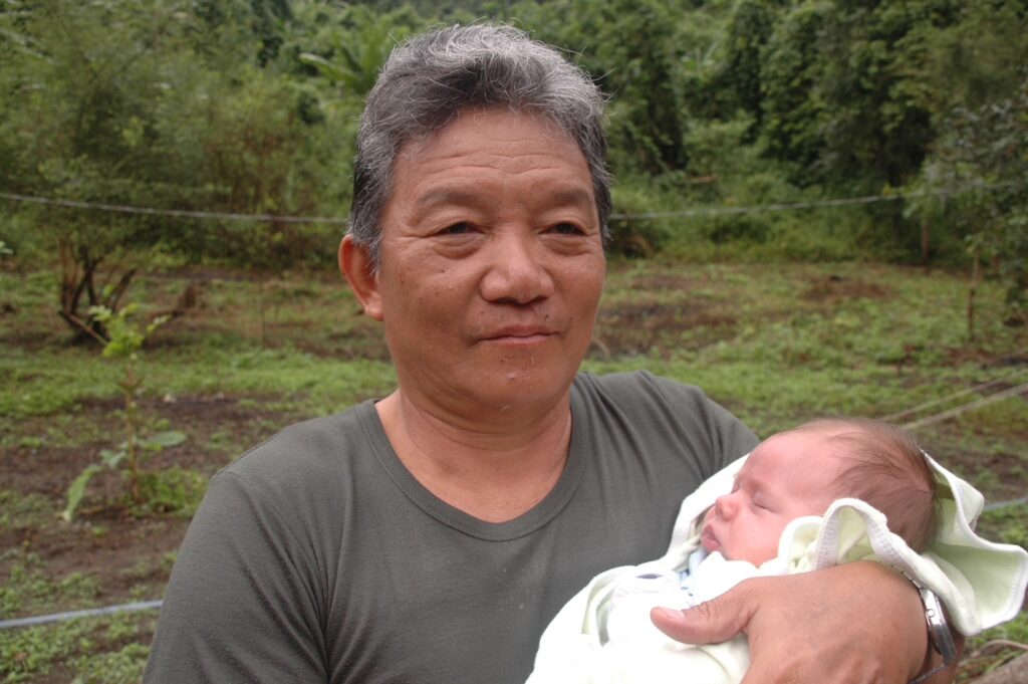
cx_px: 514
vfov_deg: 39.9
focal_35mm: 33
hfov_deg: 57.3
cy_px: 342
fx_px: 942
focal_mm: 22
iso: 400
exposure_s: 1/160
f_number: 6.3
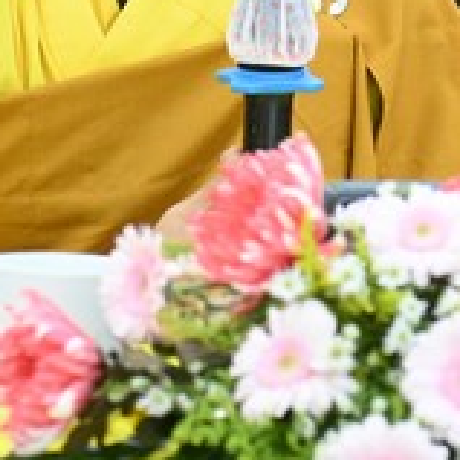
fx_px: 5728
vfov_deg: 4.6
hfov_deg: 4.6
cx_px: 338
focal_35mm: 381
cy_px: -153
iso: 16000
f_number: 4
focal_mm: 110
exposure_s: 1/250
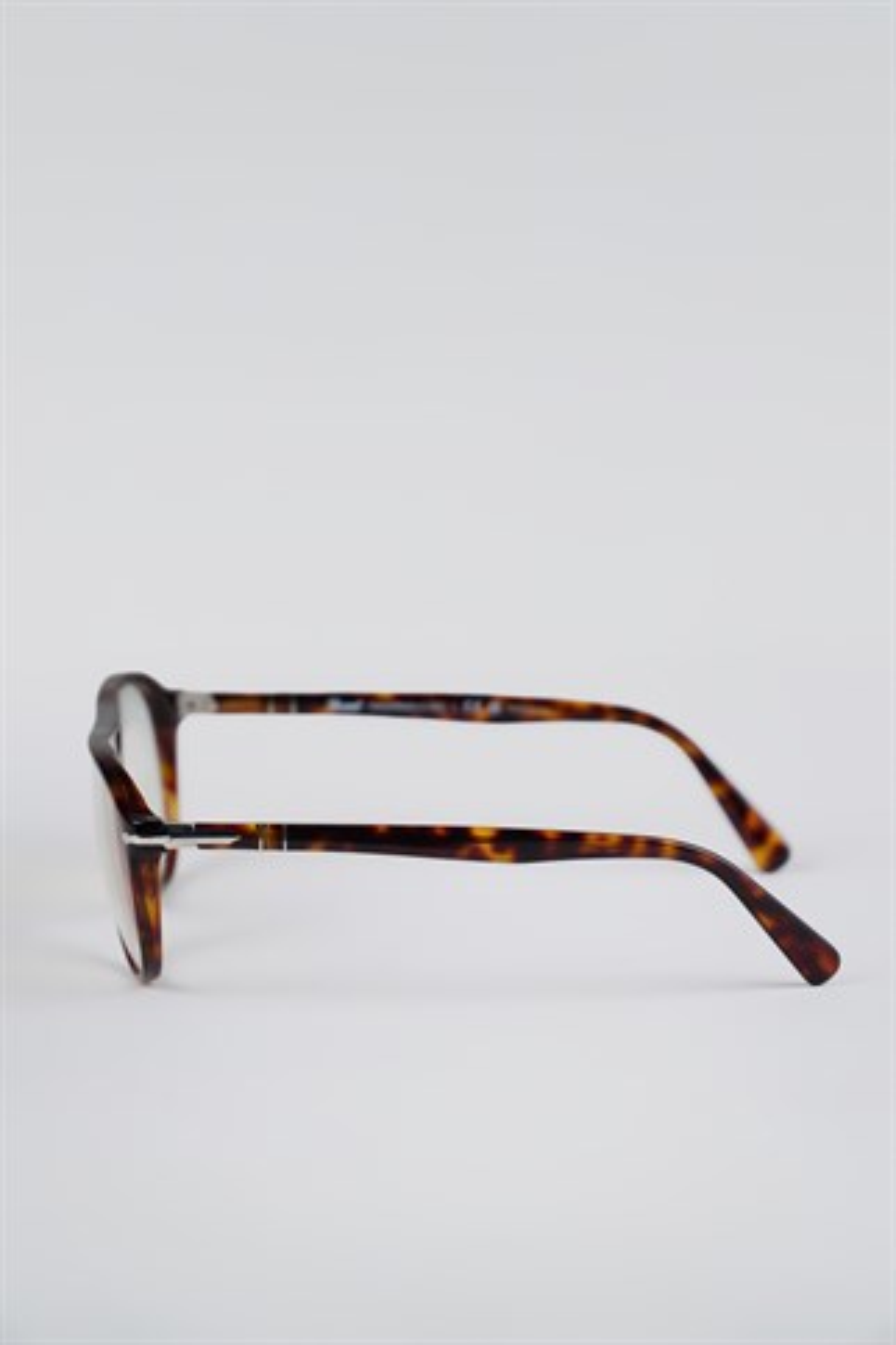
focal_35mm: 146
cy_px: 672
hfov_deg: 9.4
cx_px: 448
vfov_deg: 14.1
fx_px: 5432
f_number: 4.5
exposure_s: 1/125
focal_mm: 97
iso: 100
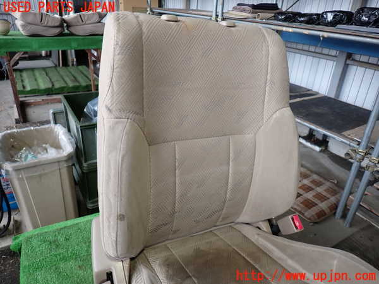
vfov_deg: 54.9
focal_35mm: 25
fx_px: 274
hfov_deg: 69.4
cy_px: 142
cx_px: 190
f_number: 2
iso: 200
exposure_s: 1/60
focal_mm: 4.5
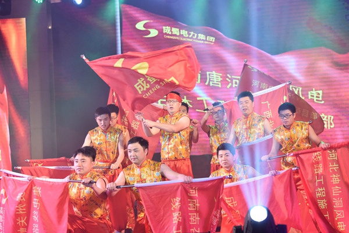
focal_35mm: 98
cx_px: 174
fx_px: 950
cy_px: 116
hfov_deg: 20.8
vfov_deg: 14.0
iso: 1250
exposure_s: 1/400
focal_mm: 98
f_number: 4
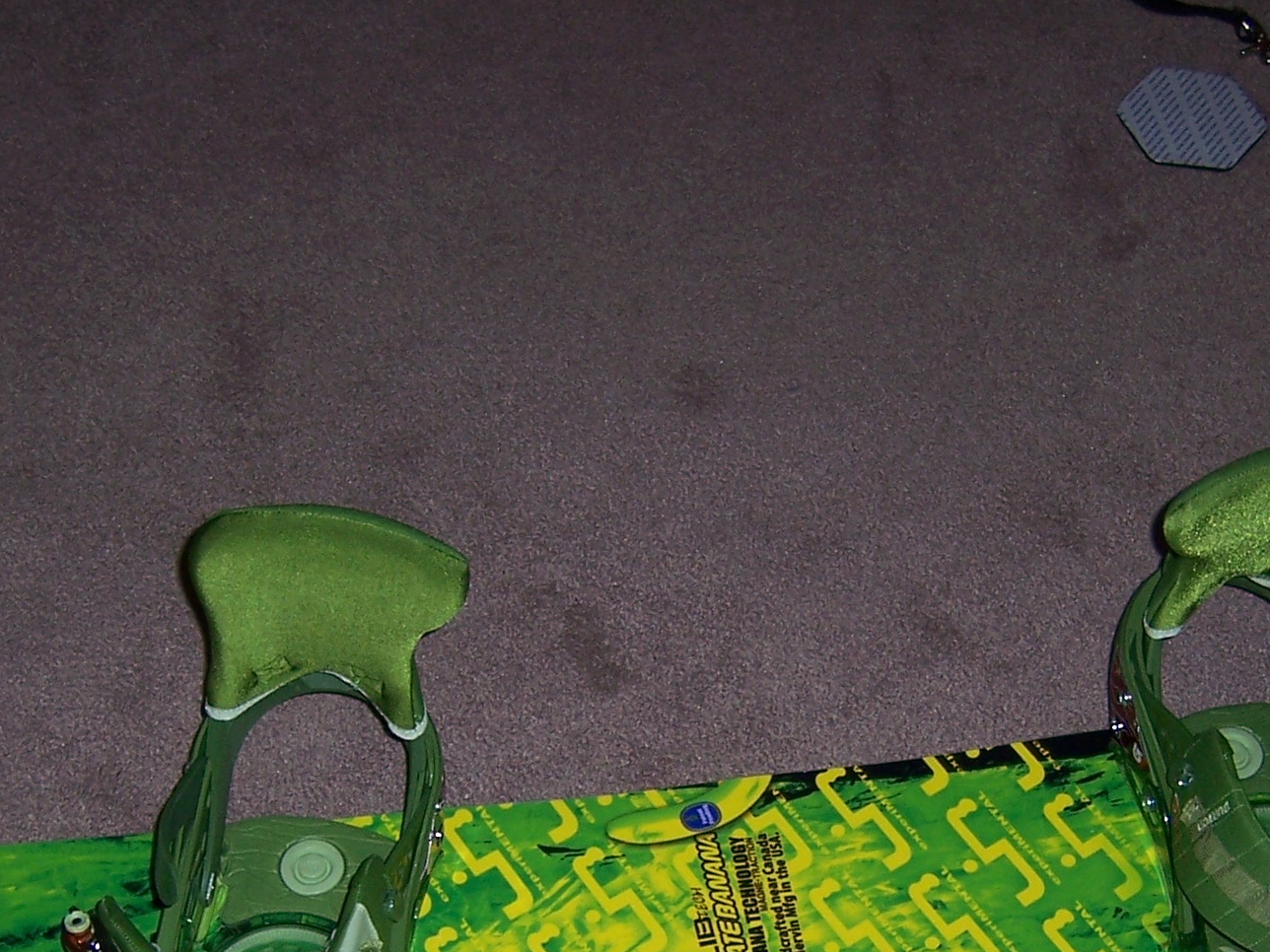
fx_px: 2642
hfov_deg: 27.0
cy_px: 896
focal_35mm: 72
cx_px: 706
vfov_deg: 20.0
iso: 80
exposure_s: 1/60
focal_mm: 6.2
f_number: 2.8
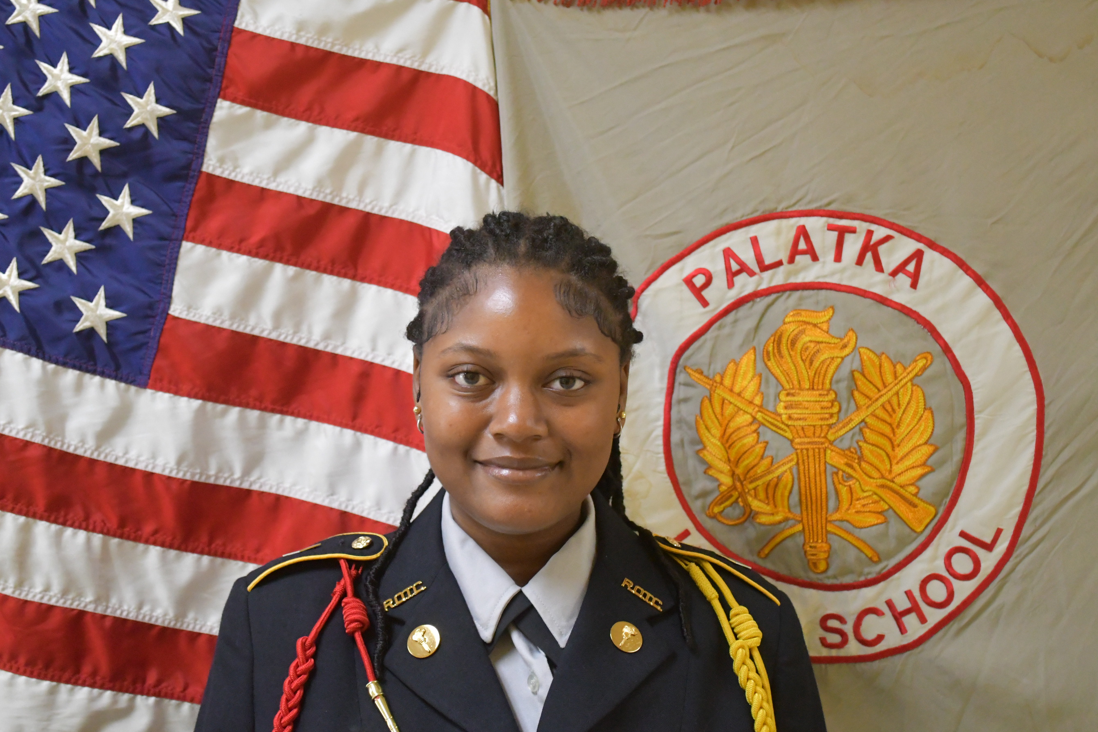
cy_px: 368
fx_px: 1891
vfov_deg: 21.9
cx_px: 555
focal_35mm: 62
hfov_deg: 32.4
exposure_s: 1/125
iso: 6400
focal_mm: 40
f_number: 5.3
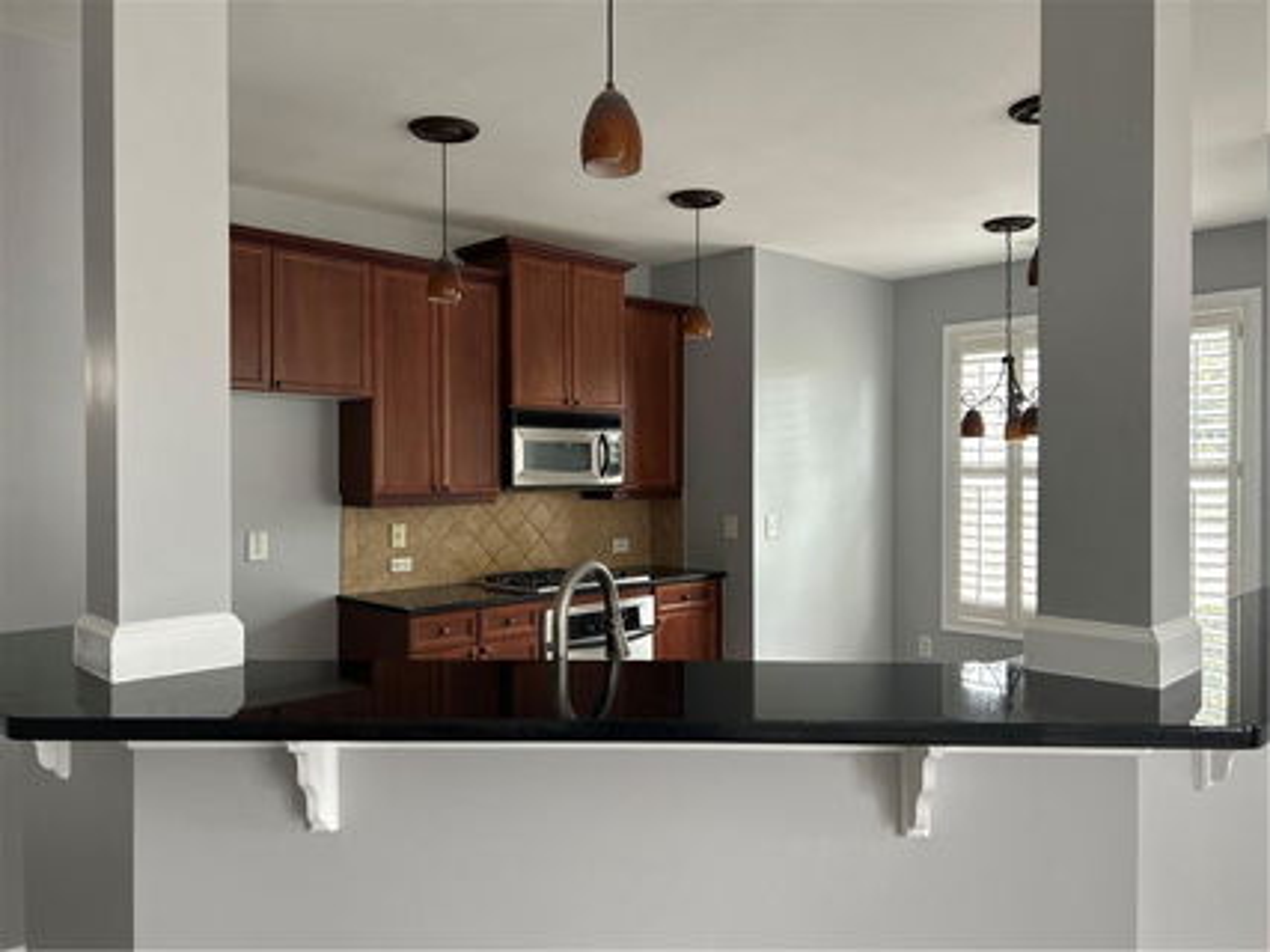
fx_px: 954
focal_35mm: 26
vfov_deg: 53.0
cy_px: 476
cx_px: 635
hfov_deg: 67.3
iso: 125
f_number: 1.5
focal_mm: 5.7
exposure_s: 1/103
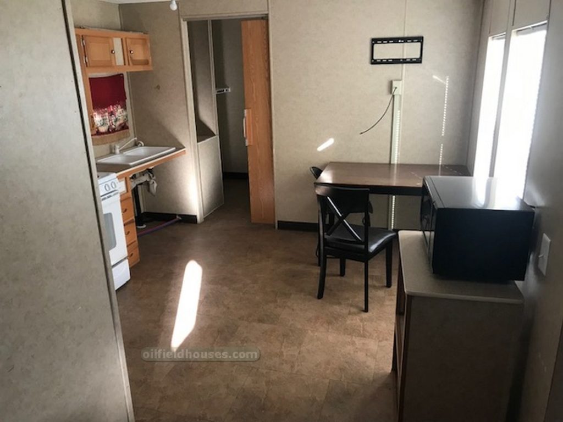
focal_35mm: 28
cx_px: 282
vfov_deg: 49.7
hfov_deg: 63.4
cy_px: 211
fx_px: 455
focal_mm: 3.99
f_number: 1.8
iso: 40
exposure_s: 1/24
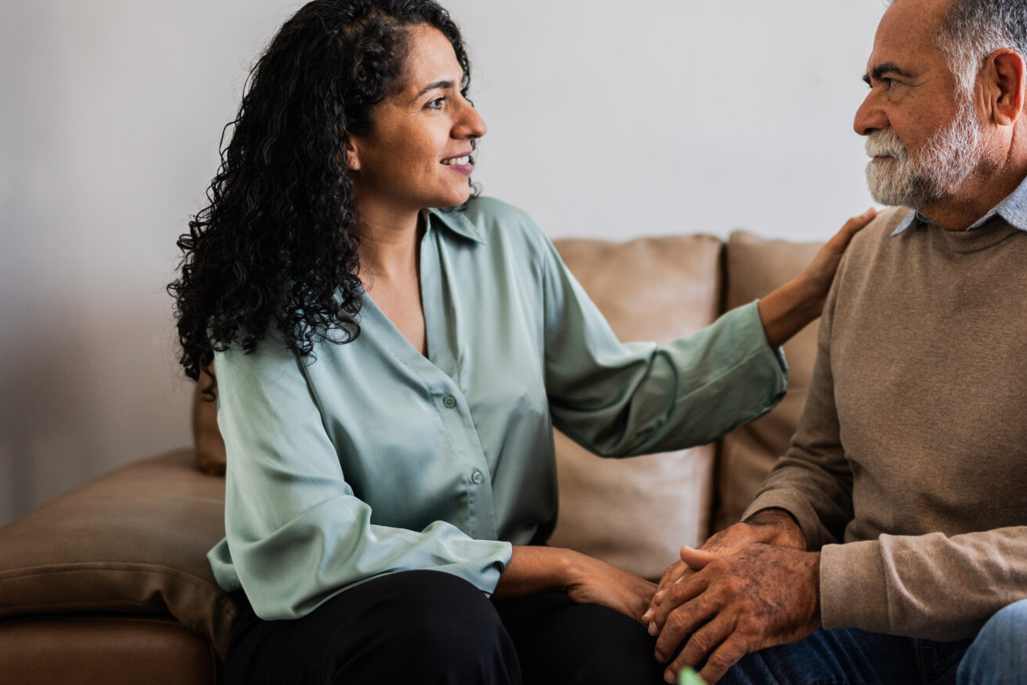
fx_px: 1940
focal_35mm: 68
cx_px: 625
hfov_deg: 29.6
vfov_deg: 20.0
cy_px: 234
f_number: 1.2
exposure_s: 1/250
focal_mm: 35
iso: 160
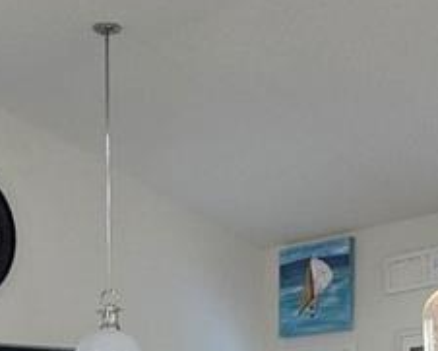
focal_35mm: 119
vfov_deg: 12.1
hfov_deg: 16.1
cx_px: 176
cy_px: 584
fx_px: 1543
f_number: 1.8
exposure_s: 1/120
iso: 200
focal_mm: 5.4
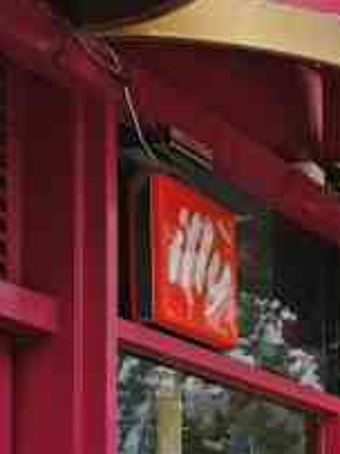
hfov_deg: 11.3
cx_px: 548
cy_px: 540
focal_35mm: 124
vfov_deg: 15.3
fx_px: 1626
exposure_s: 1/2000
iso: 50
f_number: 1.8
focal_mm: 5.58
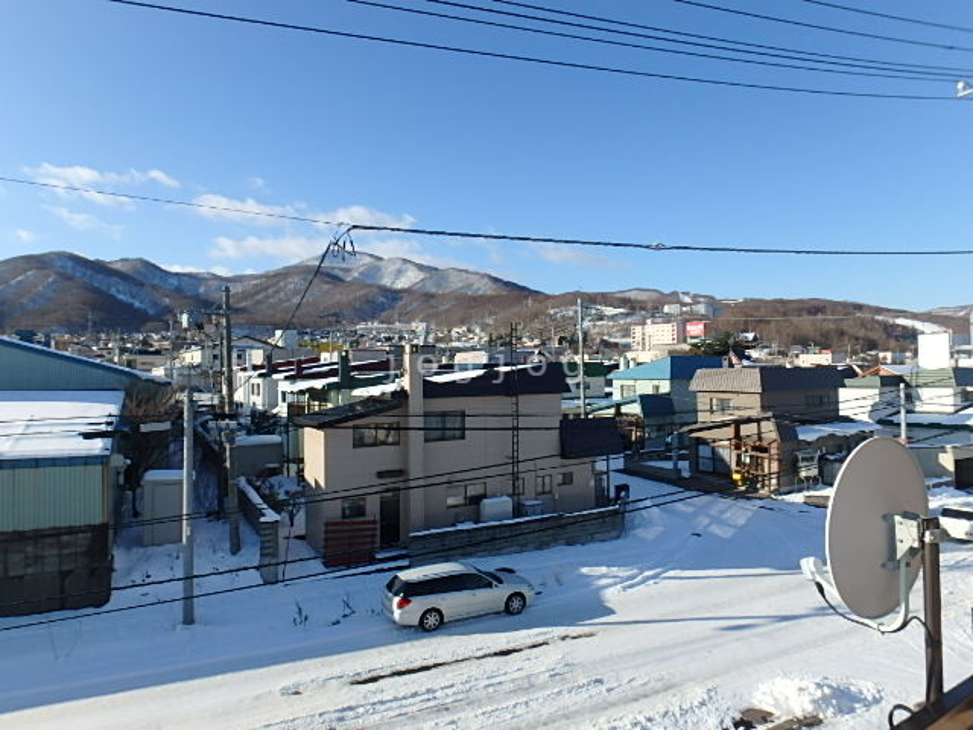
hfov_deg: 79.0
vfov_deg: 63.4
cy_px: 365
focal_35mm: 21
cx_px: 486
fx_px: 590
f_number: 6
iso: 125
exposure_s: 1/500
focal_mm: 3.7
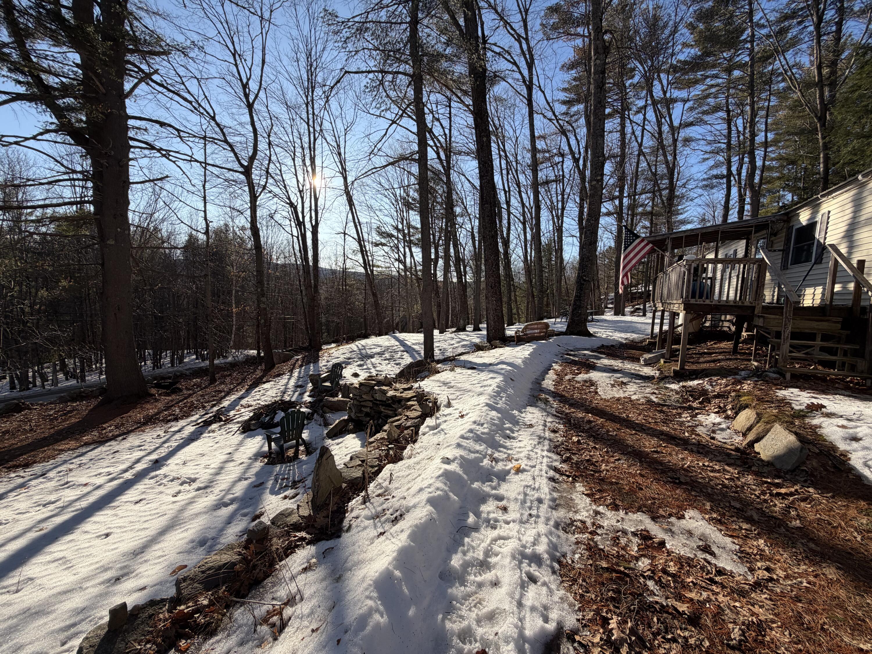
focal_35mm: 14
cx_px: 436
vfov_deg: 85.7
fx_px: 353
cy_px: 327
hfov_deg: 102.1
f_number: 2.2
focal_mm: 2.22
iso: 32
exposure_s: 1/770
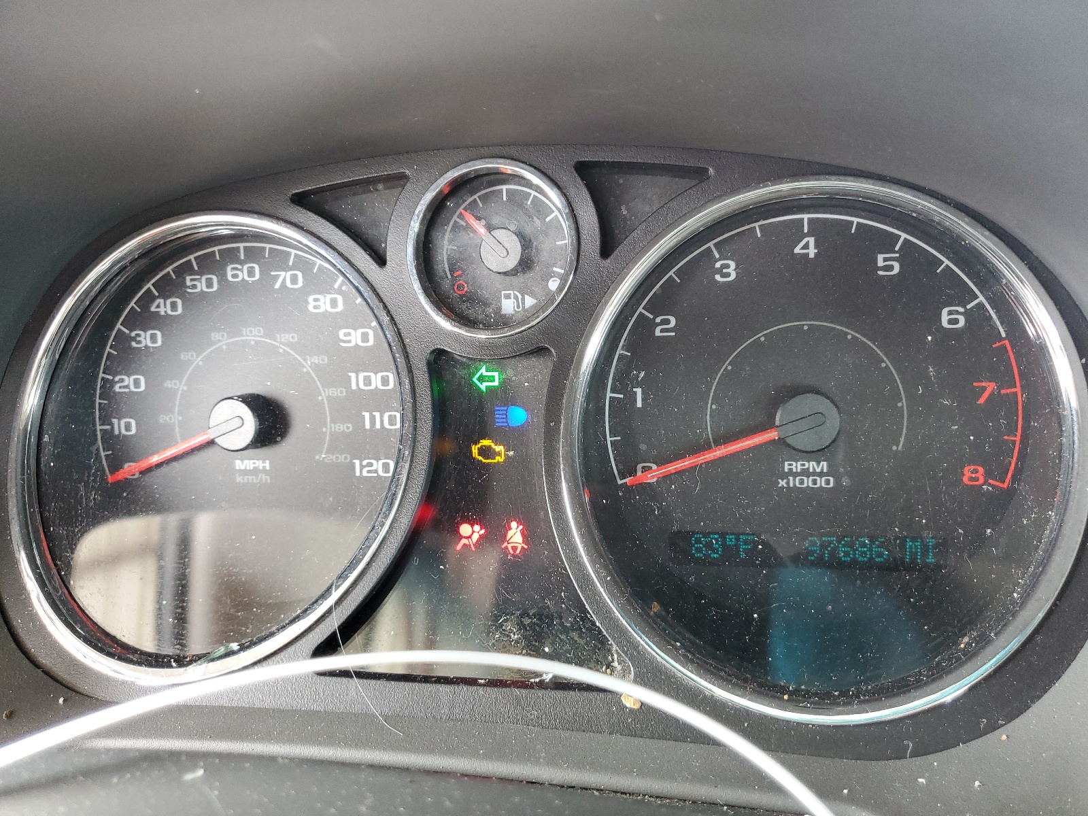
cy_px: 408
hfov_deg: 67.3
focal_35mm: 26
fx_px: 817
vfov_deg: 53.1
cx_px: 544
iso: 165
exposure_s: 1/60.2
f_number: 1.5
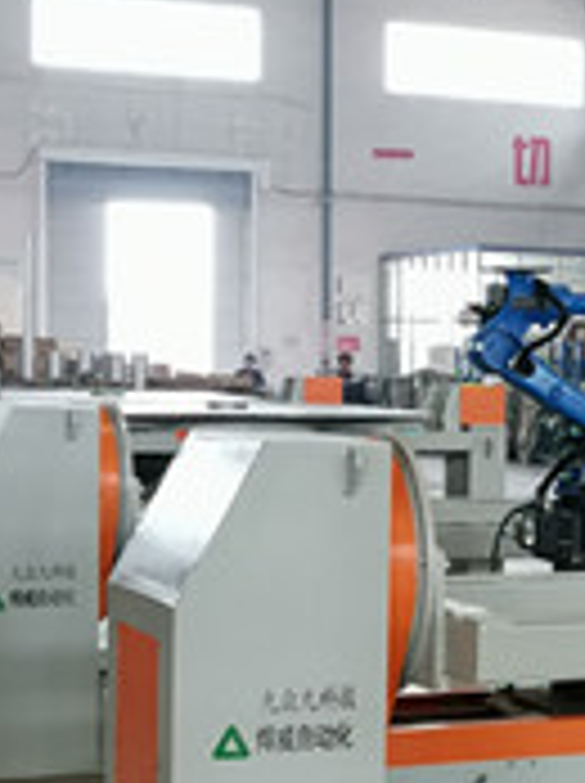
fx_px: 2078
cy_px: 484
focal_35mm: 92
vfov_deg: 21.3
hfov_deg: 15.5
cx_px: 666
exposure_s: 1/50
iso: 160
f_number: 1.8
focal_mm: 3.95
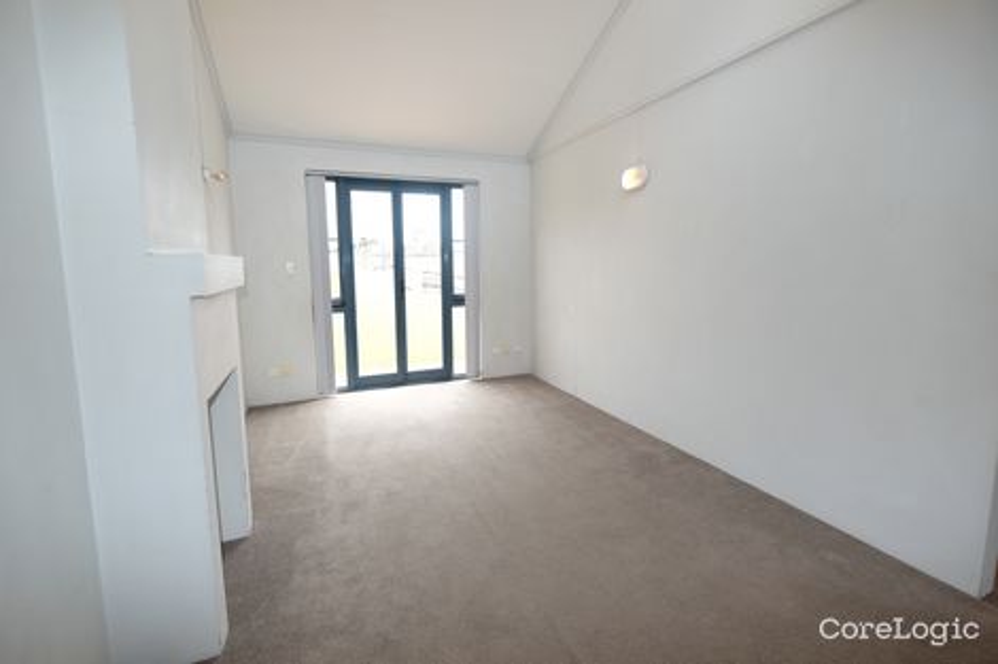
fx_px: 416
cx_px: 499
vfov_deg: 77.3
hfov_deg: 100.4
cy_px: 332
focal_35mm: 15
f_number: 4
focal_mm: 10
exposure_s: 1/100
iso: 200
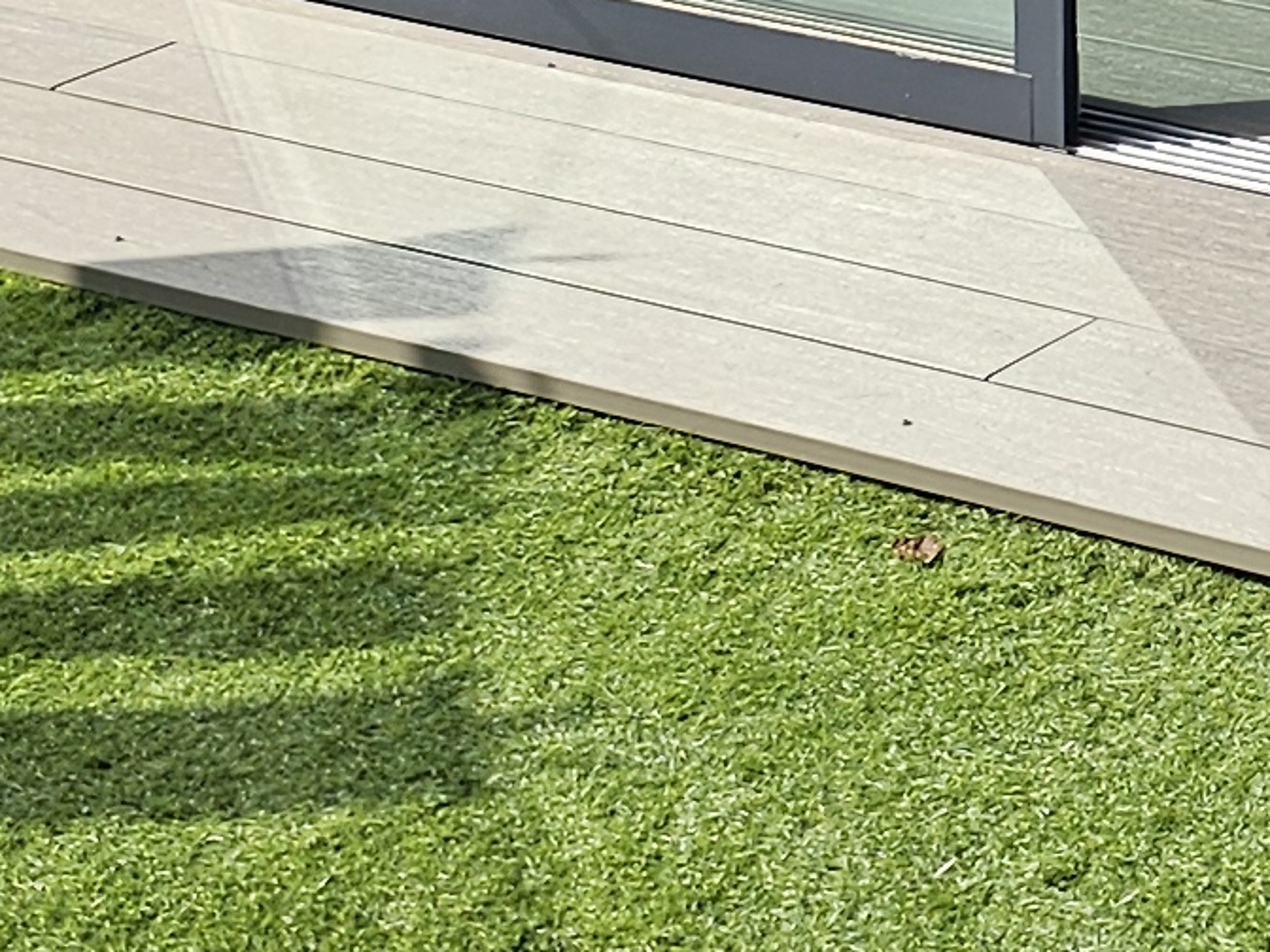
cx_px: 2083
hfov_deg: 13.3
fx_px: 5026
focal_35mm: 137
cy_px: -893
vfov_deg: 10.1
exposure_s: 1/500
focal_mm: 6.3
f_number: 1.7
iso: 10
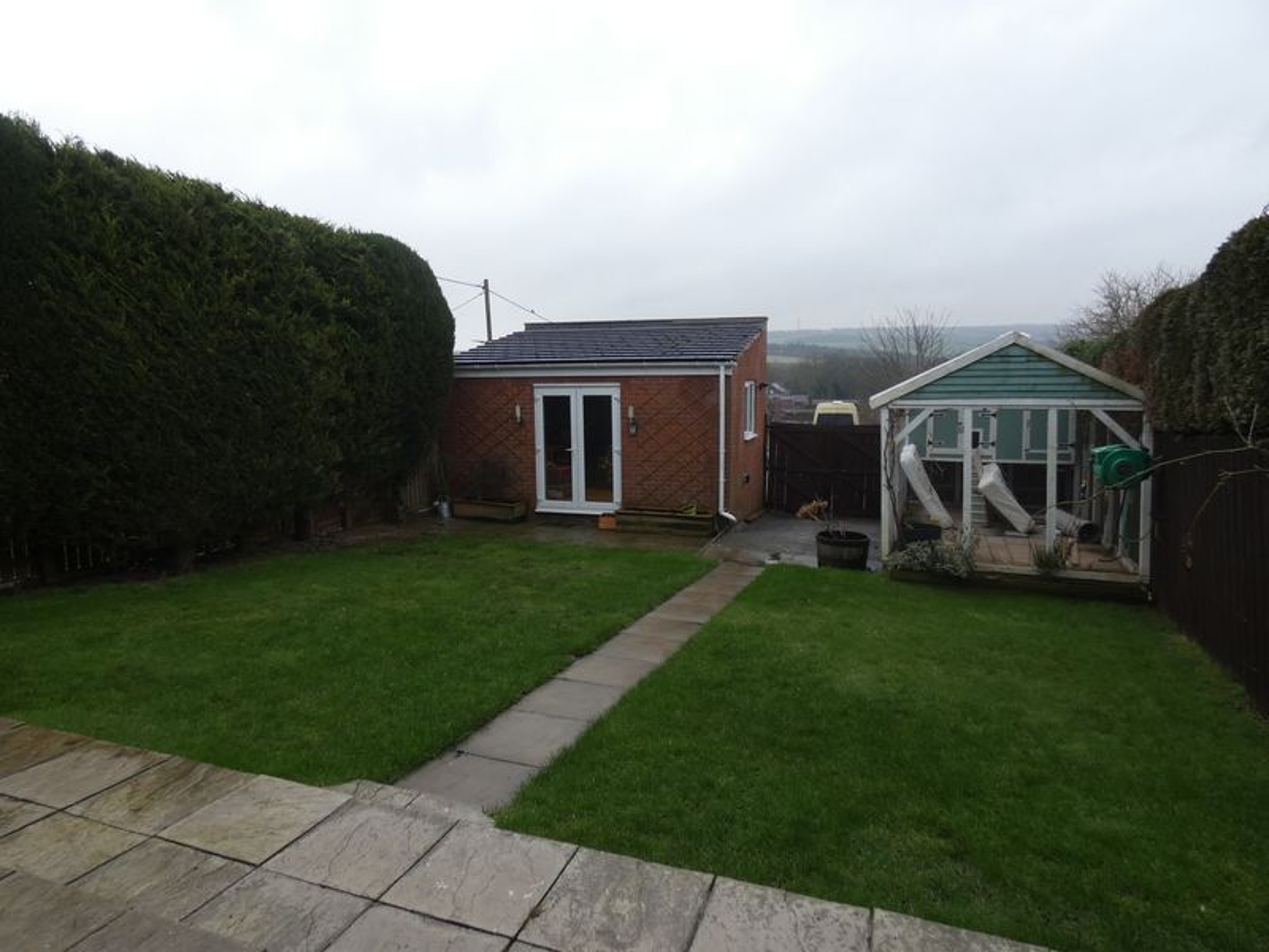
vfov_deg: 66.0
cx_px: 634
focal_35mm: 20
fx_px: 733
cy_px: 476
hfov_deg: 81.7
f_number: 2.8
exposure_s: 1/60
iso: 80
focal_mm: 3.6
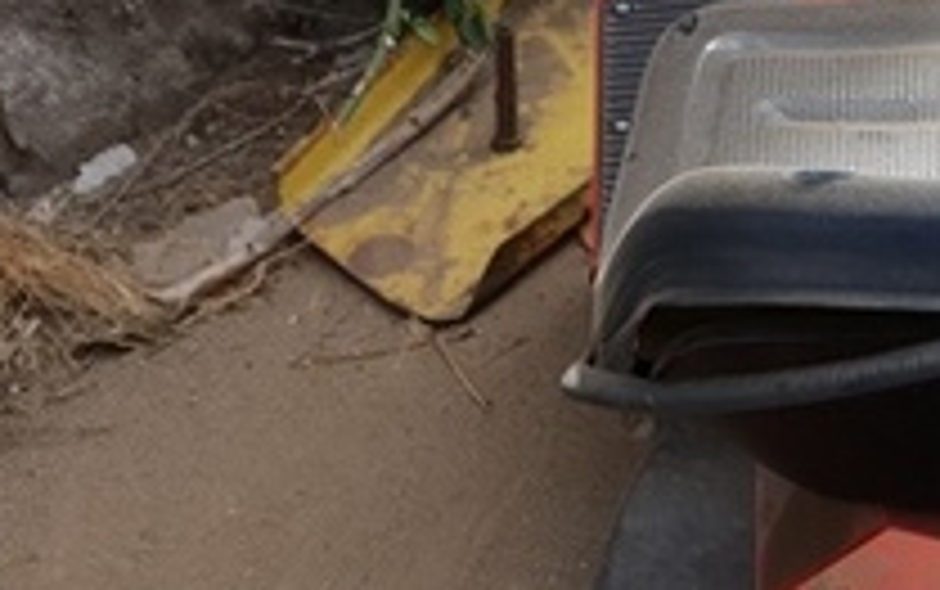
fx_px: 2231
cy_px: 1070
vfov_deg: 13.5
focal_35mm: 87
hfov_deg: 22.3
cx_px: 1066
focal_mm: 4.3
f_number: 2.4
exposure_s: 1/604
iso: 50
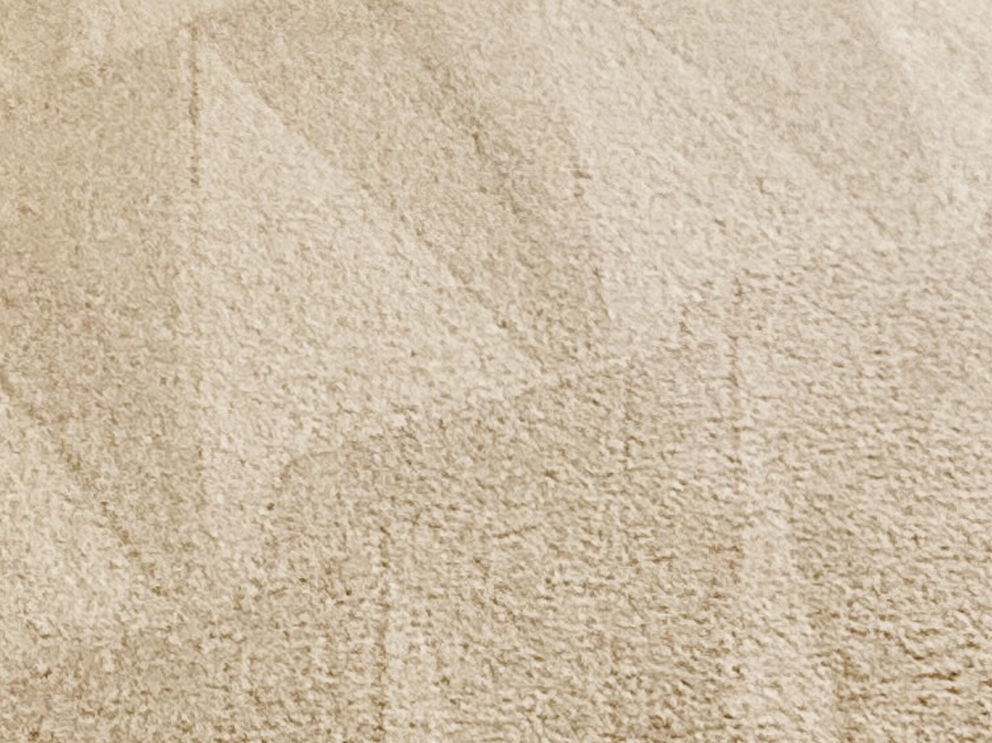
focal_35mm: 75
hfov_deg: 21.9
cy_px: -792
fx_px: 2148
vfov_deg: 15.3
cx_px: 1464
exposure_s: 1/99
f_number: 2.2
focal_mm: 2.22
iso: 200
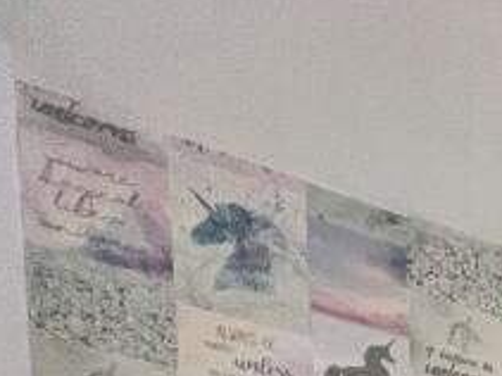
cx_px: 1130
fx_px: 913
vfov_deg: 14.8
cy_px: 895
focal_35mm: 63
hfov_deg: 16.5
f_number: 1.8
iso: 125
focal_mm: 1.57
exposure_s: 1/100
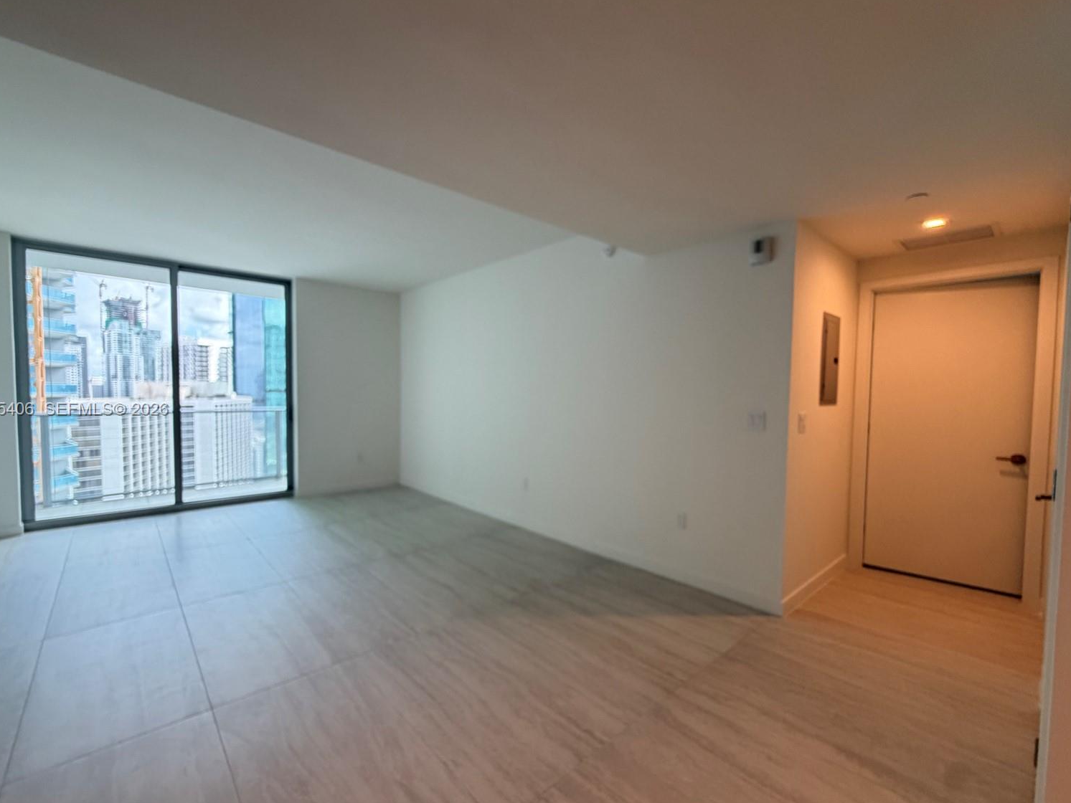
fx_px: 464
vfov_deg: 81.7
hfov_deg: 98.1
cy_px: 410
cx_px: 519
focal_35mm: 15
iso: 250
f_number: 2.2
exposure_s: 1/60
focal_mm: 2.22
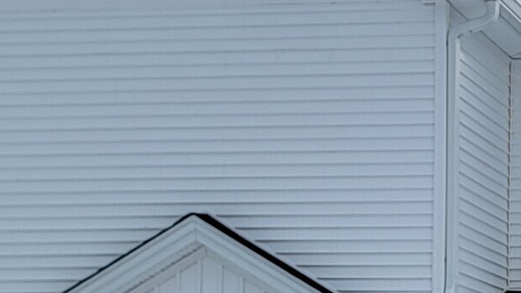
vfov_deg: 9.1
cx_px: 758
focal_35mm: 131
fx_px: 1810
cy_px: 401
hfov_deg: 15.3
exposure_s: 1/1584
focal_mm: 6.7
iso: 16
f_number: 1.8
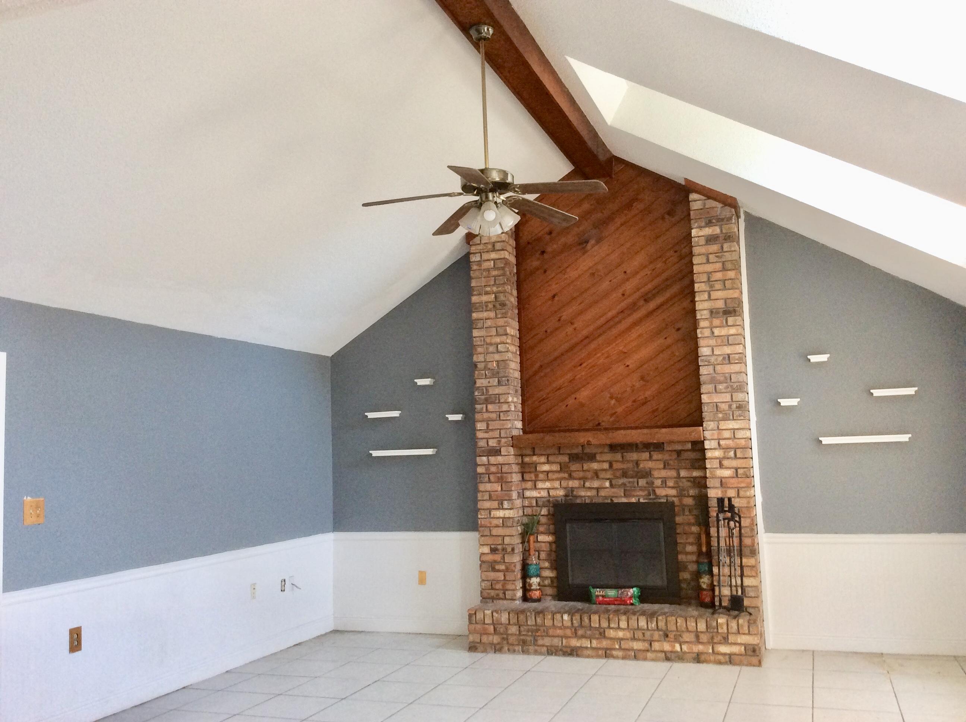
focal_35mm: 32
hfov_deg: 56.9
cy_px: 361
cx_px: 483
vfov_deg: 44.1
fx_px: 892
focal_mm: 3.3
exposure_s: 1/24
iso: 80
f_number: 2.4
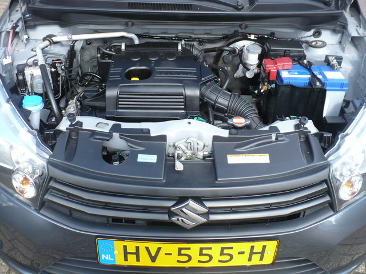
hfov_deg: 50.1
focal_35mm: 37
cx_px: 183
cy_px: 137
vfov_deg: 38.7
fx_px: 391
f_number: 2.8
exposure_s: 1/200
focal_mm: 6.1
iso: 100
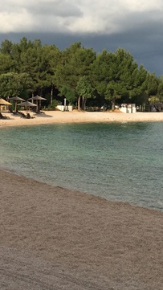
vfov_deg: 29.9
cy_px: 91
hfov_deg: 17.2
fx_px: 538
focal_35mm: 70
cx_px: 57
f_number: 2.2
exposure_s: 1/2639
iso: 32
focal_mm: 4.15
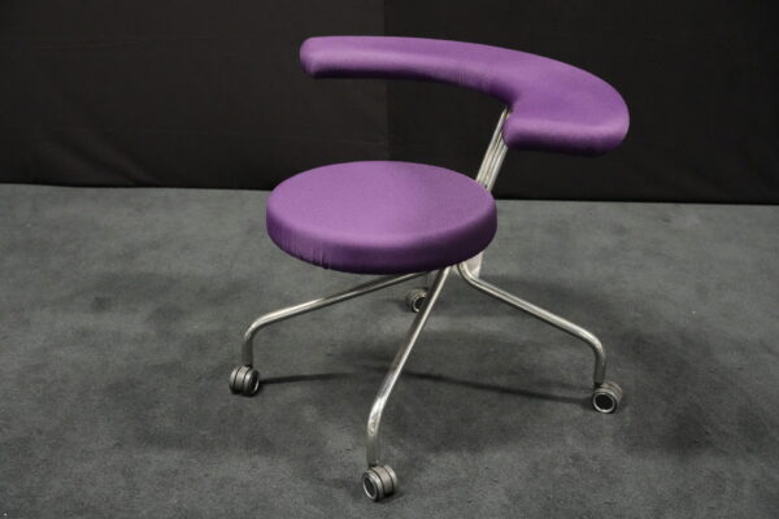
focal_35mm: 44
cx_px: 390
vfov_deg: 30.5
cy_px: 260
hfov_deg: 44.5
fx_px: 952
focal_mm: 44
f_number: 4
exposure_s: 1/50
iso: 12800
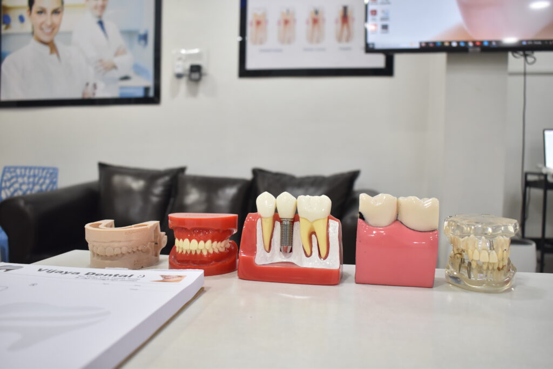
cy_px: 184
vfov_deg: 40.0
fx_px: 507
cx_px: 276
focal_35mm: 33
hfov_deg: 57.2
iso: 800
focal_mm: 22
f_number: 4
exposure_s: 1/100
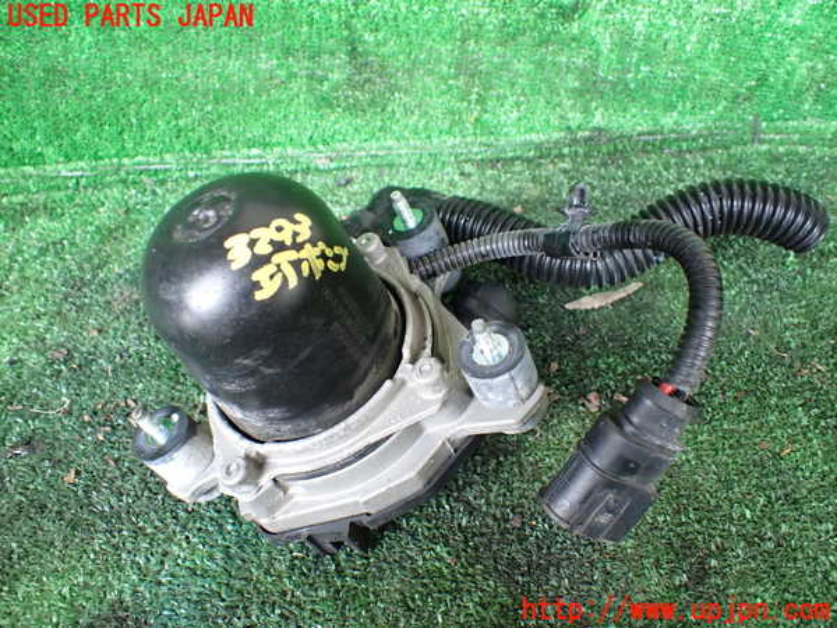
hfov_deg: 60.0
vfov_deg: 46.8
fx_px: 725
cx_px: 418
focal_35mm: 30
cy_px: 314
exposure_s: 1/60
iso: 800
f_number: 2.3
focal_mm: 5.4
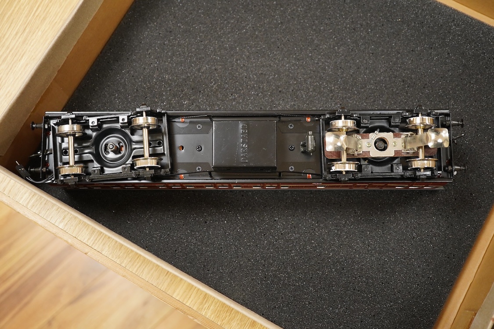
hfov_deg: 43.6
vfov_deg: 29.9
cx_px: 247
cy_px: 164
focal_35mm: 45
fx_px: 617
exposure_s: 1/125
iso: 2000
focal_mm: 30
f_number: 5
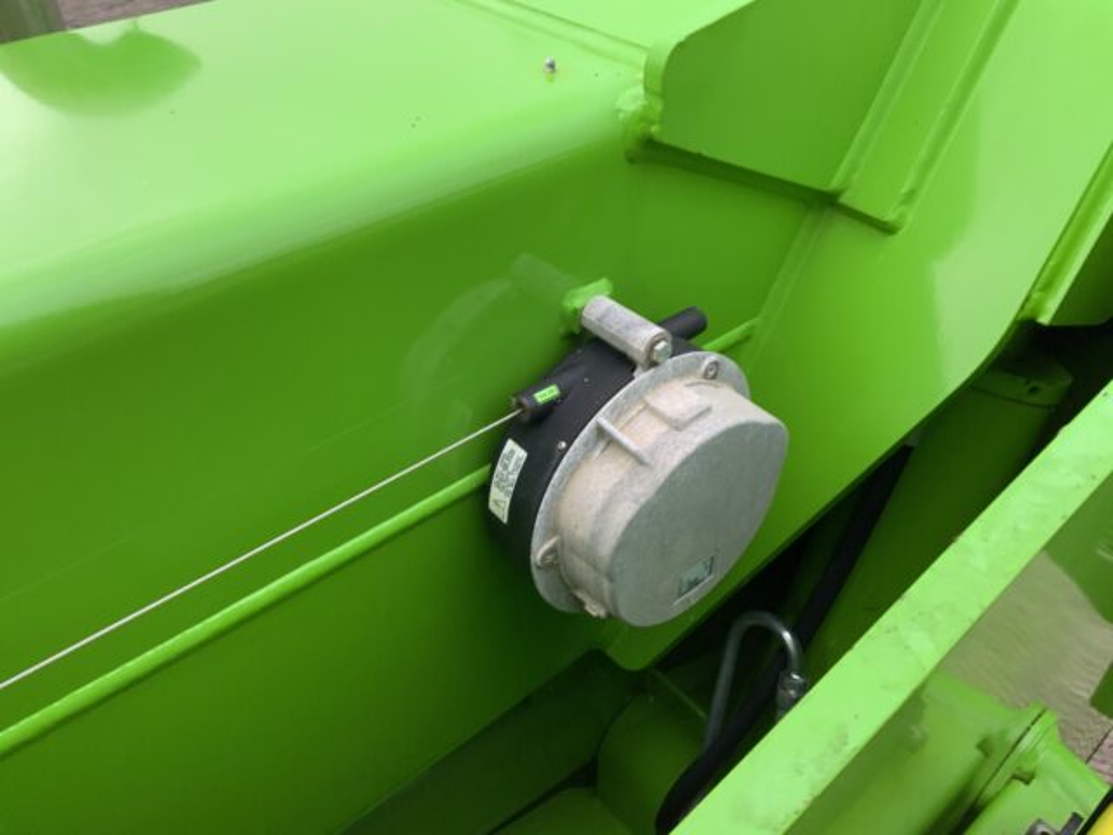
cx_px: 556
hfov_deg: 61.7
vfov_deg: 48.2
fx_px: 932
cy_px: 418
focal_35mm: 29
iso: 64
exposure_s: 1/68
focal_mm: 3
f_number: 1.8
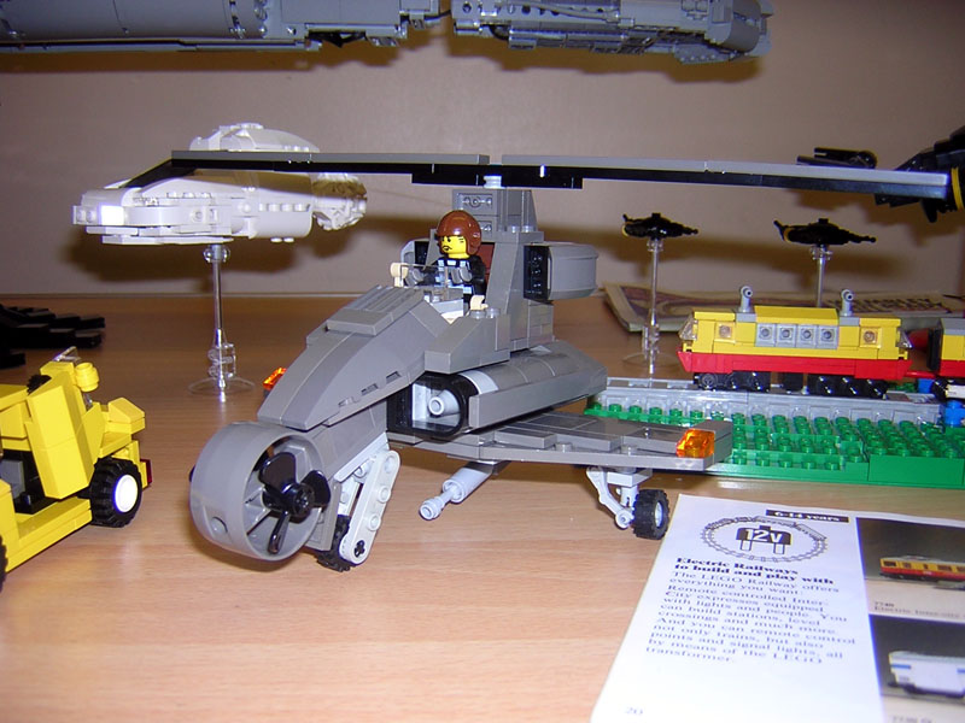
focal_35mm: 36
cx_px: 482
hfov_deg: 51.4
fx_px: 1004
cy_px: 362
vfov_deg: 39.7
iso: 100
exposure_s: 1/60.1
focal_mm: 4.7
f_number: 2.6
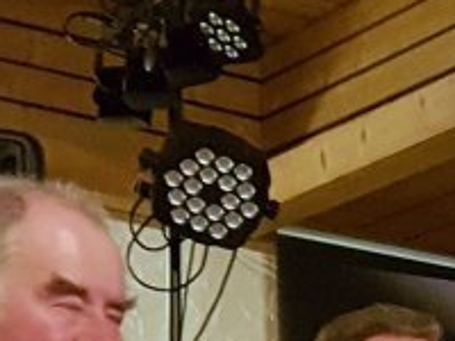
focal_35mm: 166
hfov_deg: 11.2
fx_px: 2182
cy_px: 921
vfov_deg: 8.0
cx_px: 794
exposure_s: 1/25
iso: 800
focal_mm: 4.2
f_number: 1.7
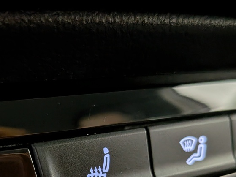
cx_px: 95
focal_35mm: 44
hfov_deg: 42.7
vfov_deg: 31.3
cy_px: 159
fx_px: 300
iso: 112
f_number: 1.7
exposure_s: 1/56.4
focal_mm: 4.53
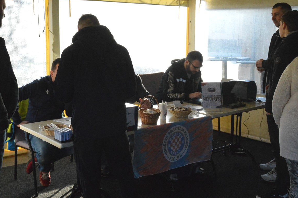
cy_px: 100
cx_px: 116
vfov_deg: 27.6
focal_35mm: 49
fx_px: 403
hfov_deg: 40.4
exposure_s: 1/500
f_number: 11
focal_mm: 23
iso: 3200
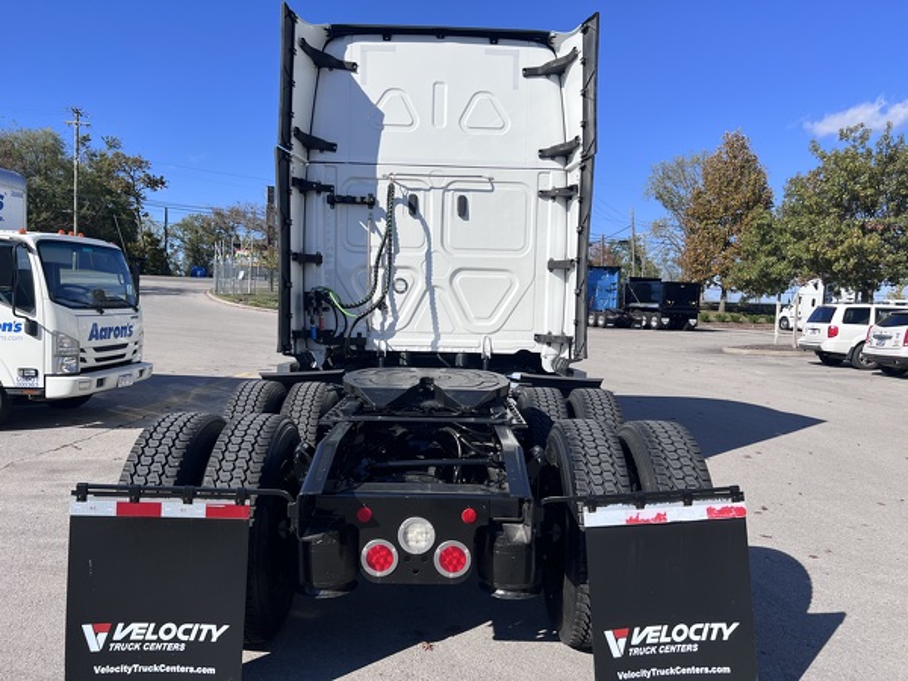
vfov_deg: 53.1
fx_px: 682
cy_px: 340
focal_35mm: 26
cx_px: 454
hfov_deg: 67.3
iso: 50
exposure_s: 1/5587
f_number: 1.5
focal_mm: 5.7
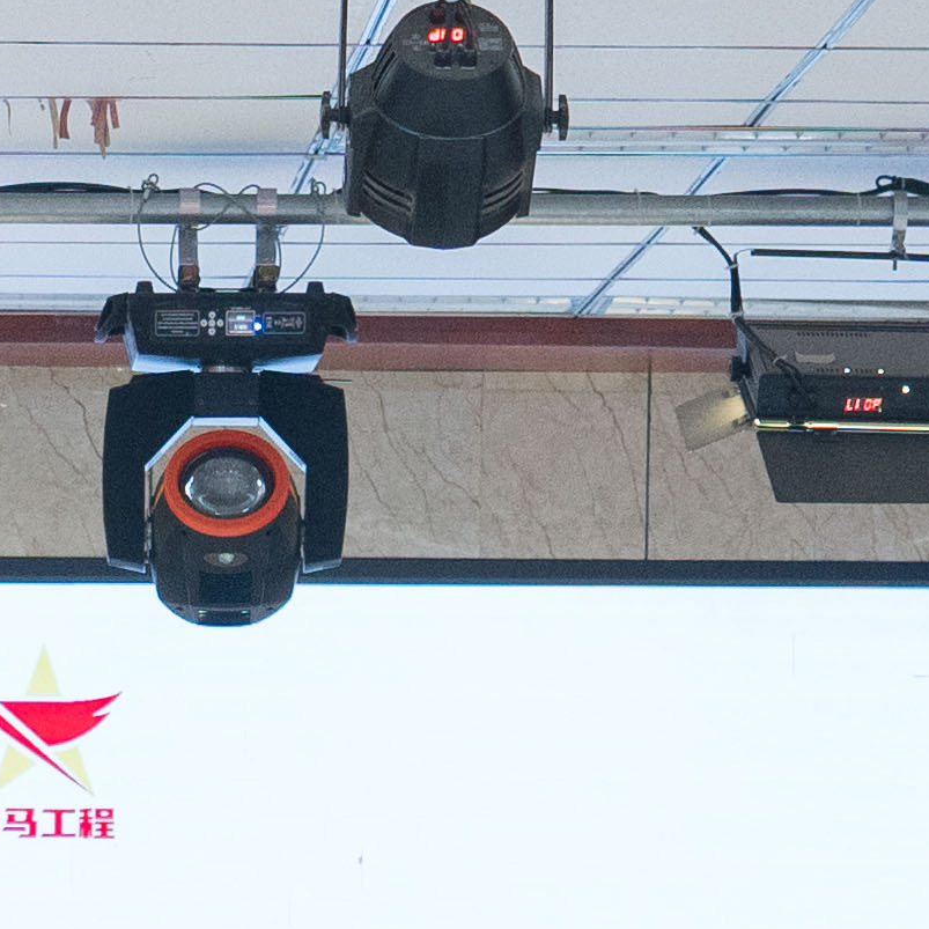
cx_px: -296
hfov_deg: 6.5
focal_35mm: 267
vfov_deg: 6.4
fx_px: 8107
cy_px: 1804
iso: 1250
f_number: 2.8
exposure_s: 1/100
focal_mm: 36
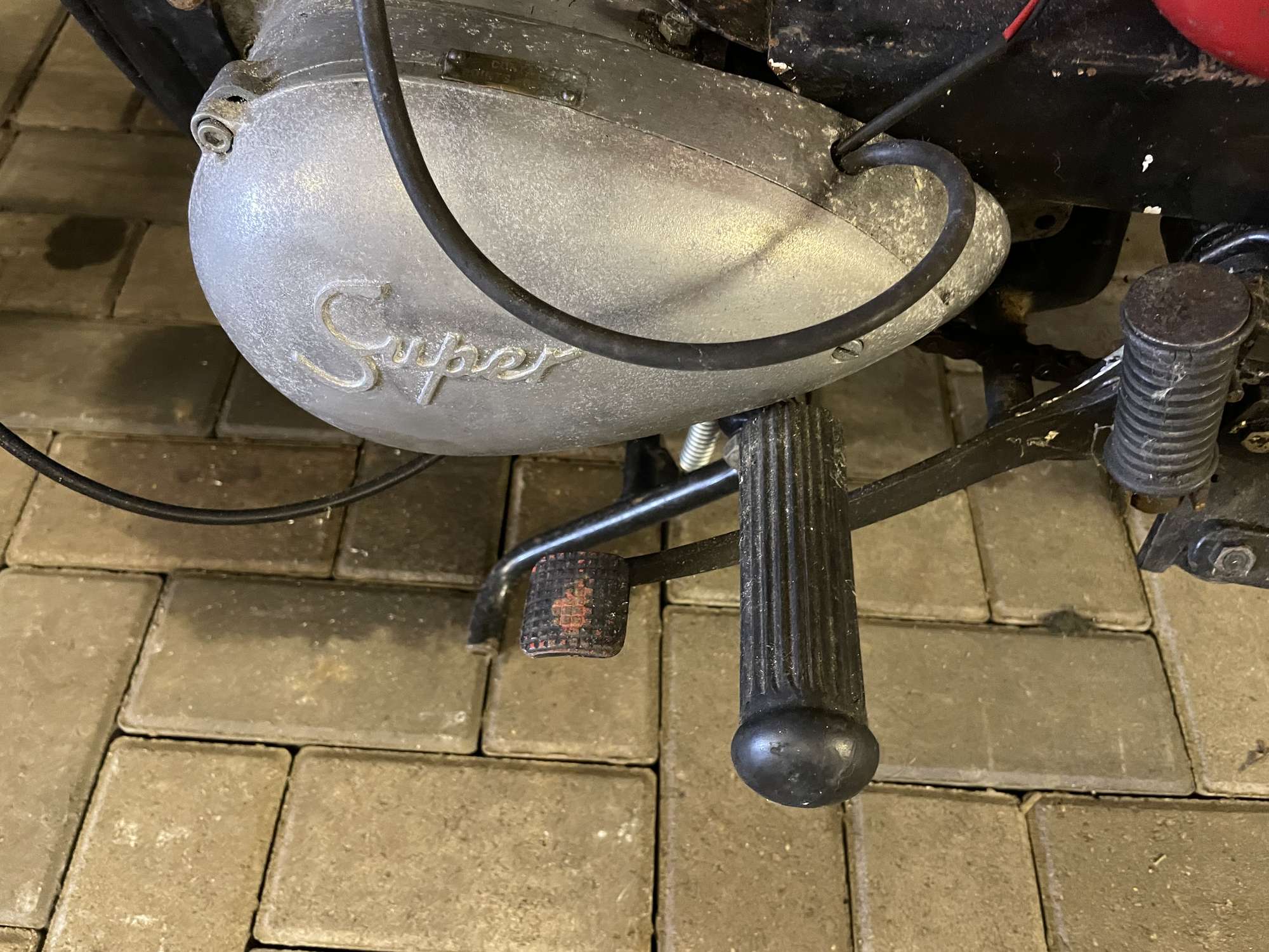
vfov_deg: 53.1
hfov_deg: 67.3
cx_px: 634
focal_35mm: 26
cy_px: 476
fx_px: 953
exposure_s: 1/25
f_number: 1.6
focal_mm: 4.2
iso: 500
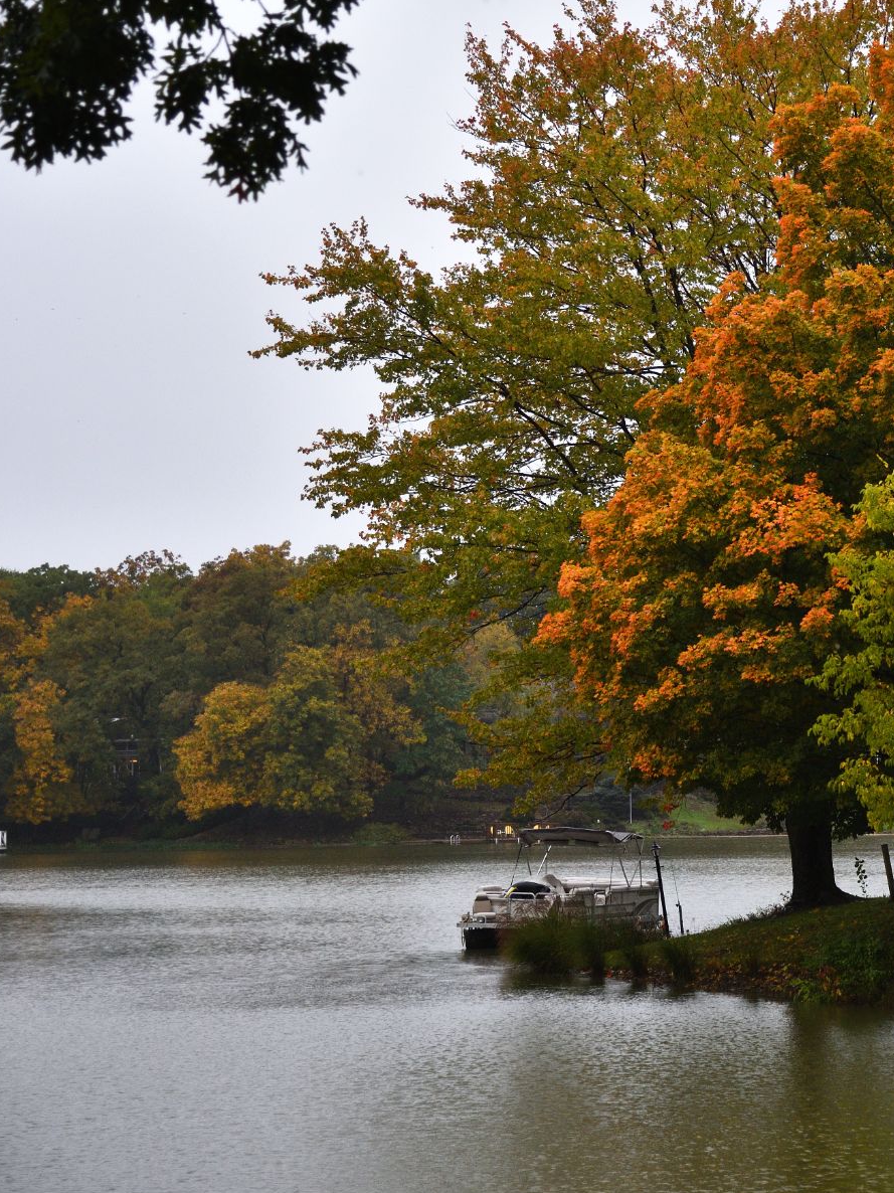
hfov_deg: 14.2
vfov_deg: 19.1
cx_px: 825
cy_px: 539
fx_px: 3548
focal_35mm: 103
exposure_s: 1/800
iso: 1250
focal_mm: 62
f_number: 4
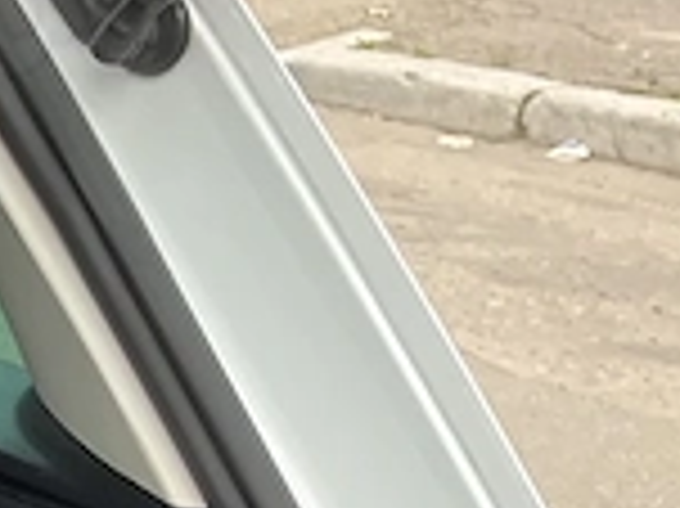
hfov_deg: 9.4
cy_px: 1025
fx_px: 3376
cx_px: -1283
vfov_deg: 8.2
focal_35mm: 172
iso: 50
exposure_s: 1/182
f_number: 1.6
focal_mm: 5.1
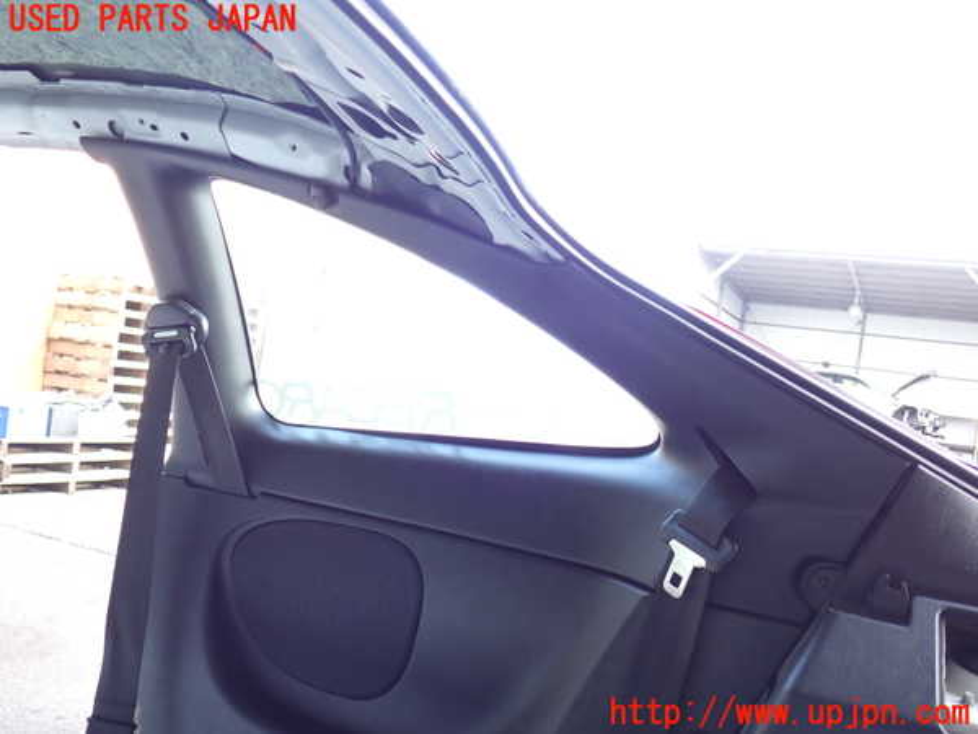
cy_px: 367
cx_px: 489
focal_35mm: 32
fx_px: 904
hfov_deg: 56.8
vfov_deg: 44.2
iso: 200
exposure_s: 1/50
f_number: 2.4
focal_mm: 5.79
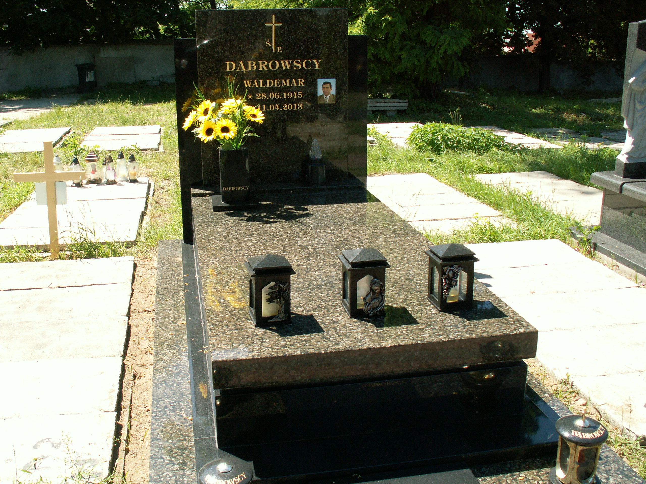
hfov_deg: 52.6
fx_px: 653
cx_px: 323
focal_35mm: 35
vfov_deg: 40.7
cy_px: 242
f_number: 5
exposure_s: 1/125
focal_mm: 5.86
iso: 50
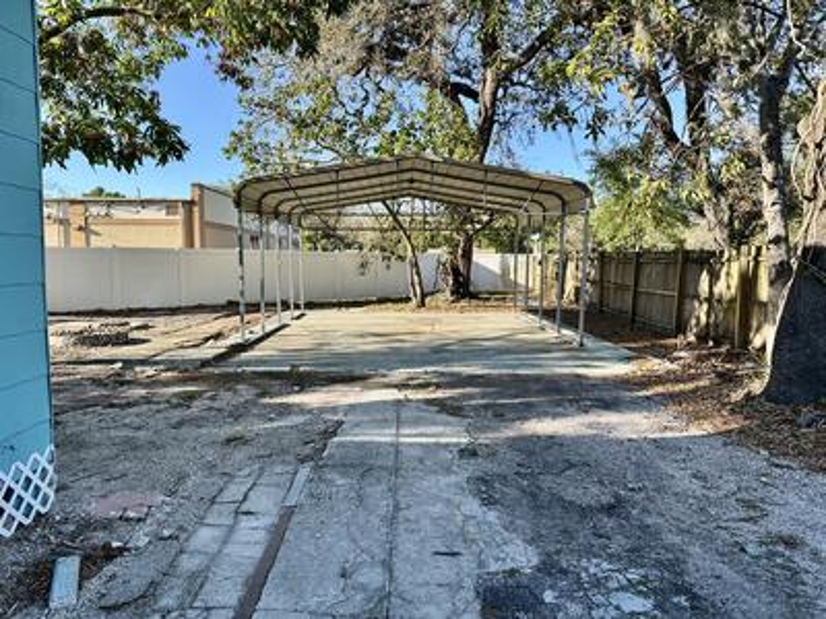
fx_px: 573
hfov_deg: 71.6
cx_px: 413
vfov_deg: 56.8
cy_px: 310
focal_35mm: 24
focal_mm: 6.86
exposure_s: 1/1304
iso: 80
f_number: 1.78
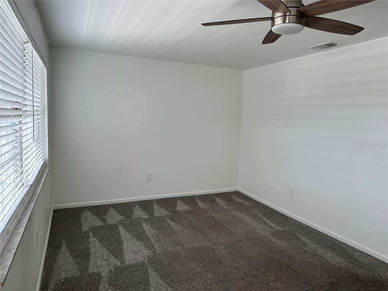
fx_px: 269
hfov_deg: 71.6
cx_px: 194
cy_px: 146
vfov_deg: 56.8
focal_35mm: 24
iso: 80
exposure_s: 1/205
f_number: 1.78
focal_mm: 6.86
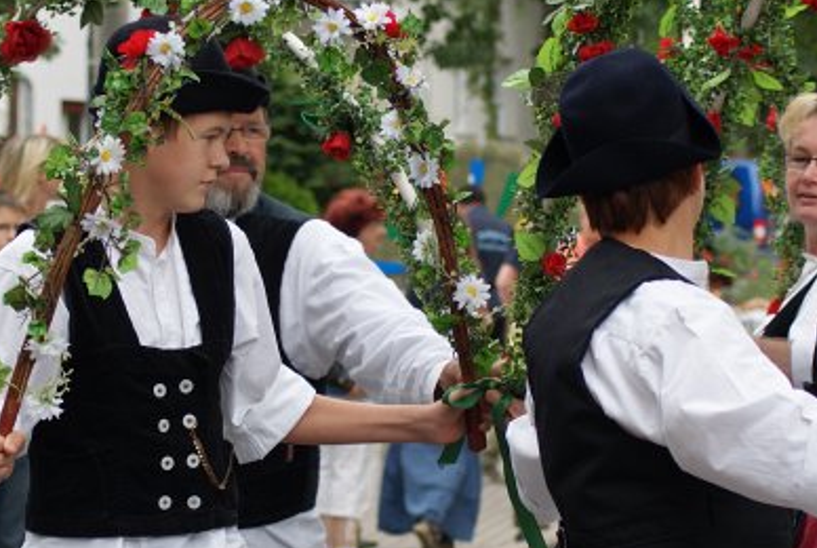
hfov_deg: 11.9
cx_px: 316
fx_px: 3932
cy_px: 320
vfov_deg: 8.0
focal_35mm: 173
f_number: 5
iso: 100
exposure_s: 1/160
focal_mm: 70
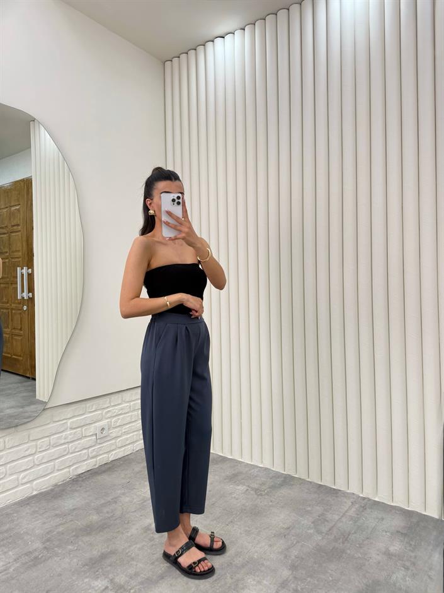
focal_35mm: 24
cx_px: 222
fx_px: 410
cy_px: 296
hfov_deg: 56.8
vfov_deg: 71.6
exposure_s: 1/230
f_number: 1.78
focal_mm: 6.76
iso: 80
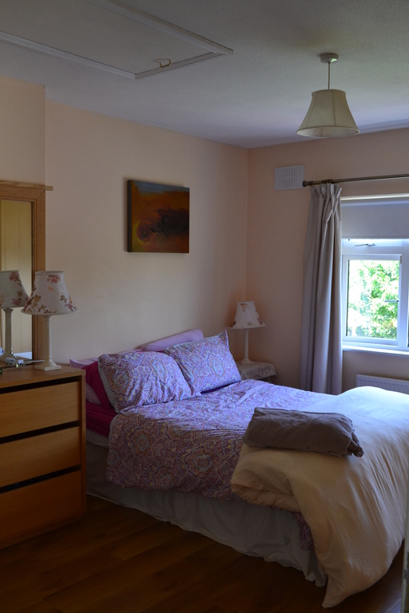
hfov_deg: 36.9
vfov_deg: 53.1
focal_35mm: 36
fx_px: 613
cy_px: 306
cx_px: 204
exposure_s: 1/60
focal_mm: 24
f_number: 6.3
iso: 800
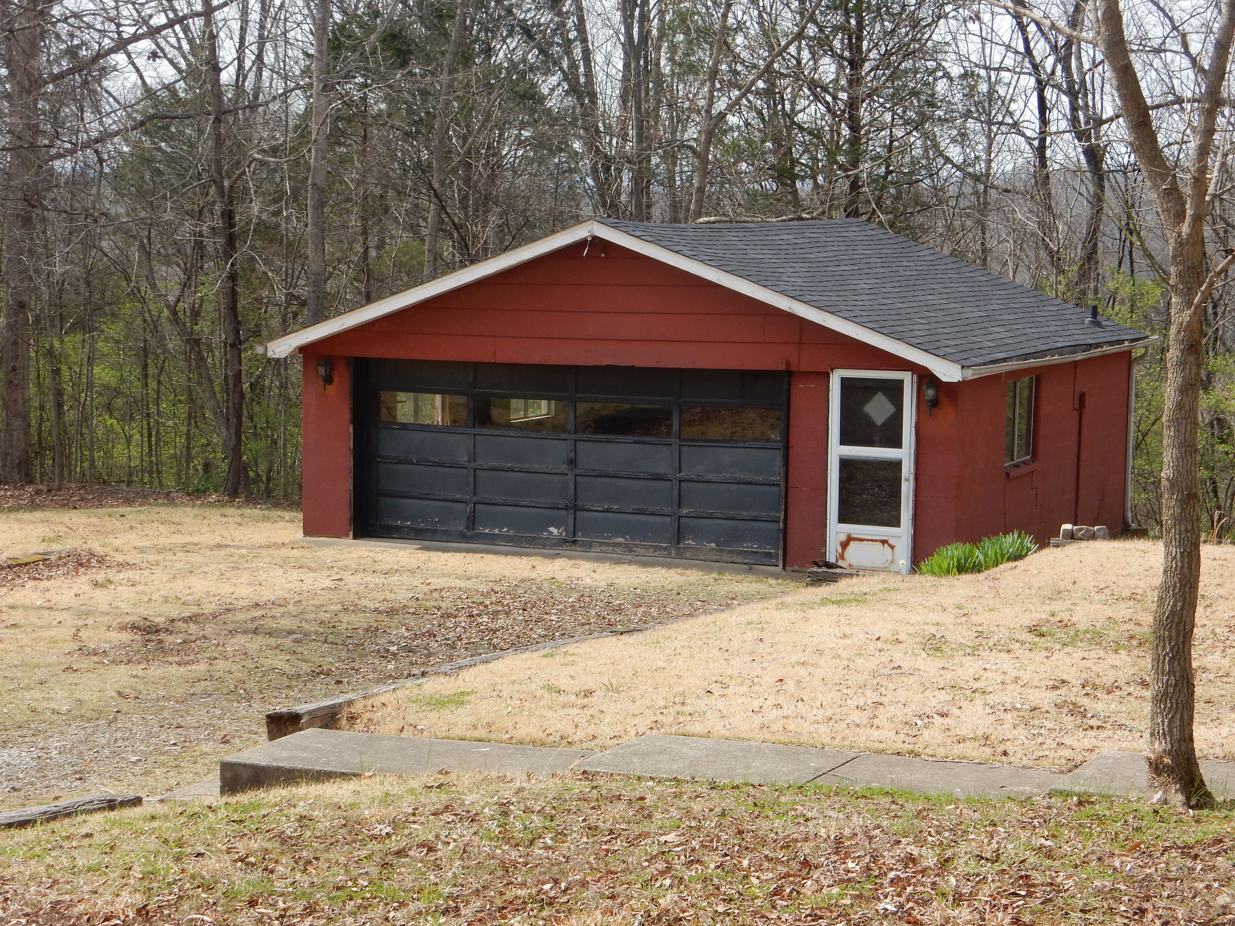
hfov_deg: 27.4
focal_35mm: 71
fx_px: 2533
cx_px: 618
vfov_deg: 20.7
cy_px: 463
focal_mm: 12.6
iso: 125
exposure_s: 1/400
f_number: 4.8
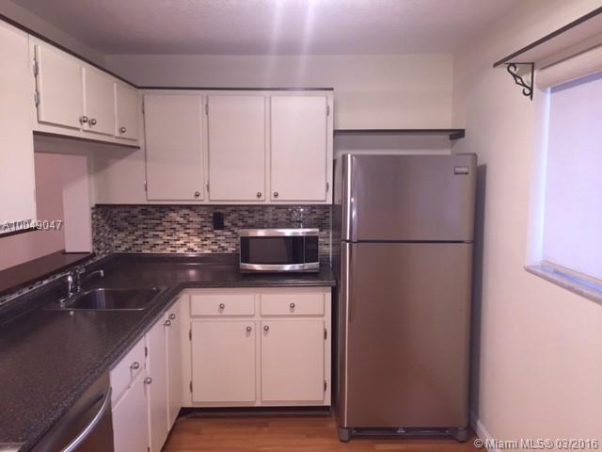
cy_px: 226
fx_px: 504
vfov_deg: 48.2
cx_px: 301
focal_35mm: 29
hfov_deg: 61.7
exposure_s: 1/30
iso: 100
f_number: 2.2
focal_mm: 4.15
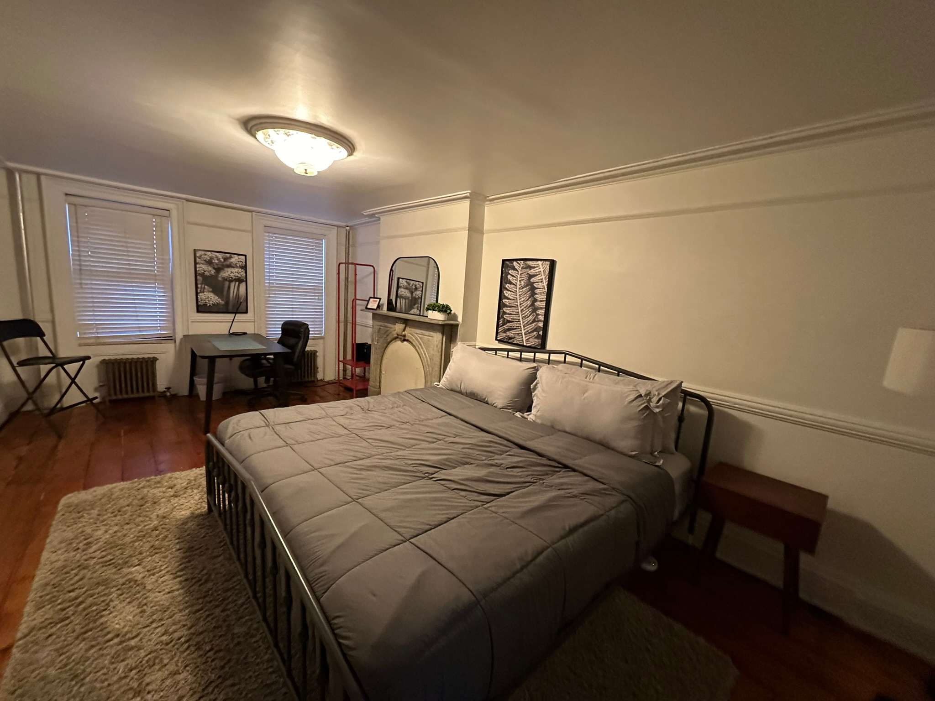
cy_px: 350
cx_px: 468
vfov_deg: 85.7
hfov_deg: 102.1
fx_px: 378
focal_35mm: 14
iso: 800
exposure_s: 1/60
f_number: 2.2
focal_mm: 2.22
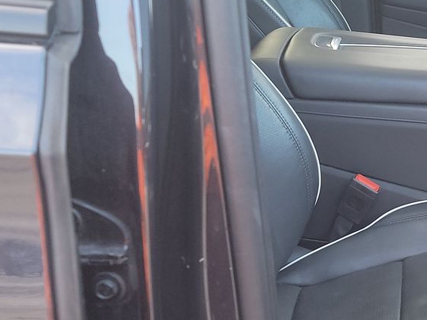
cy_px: 205
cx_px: 462
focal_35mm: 68
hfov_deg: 26.5
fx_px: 839
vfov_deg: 21.6
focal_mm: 6.7
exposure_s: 1/59
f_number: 1.8
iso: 219
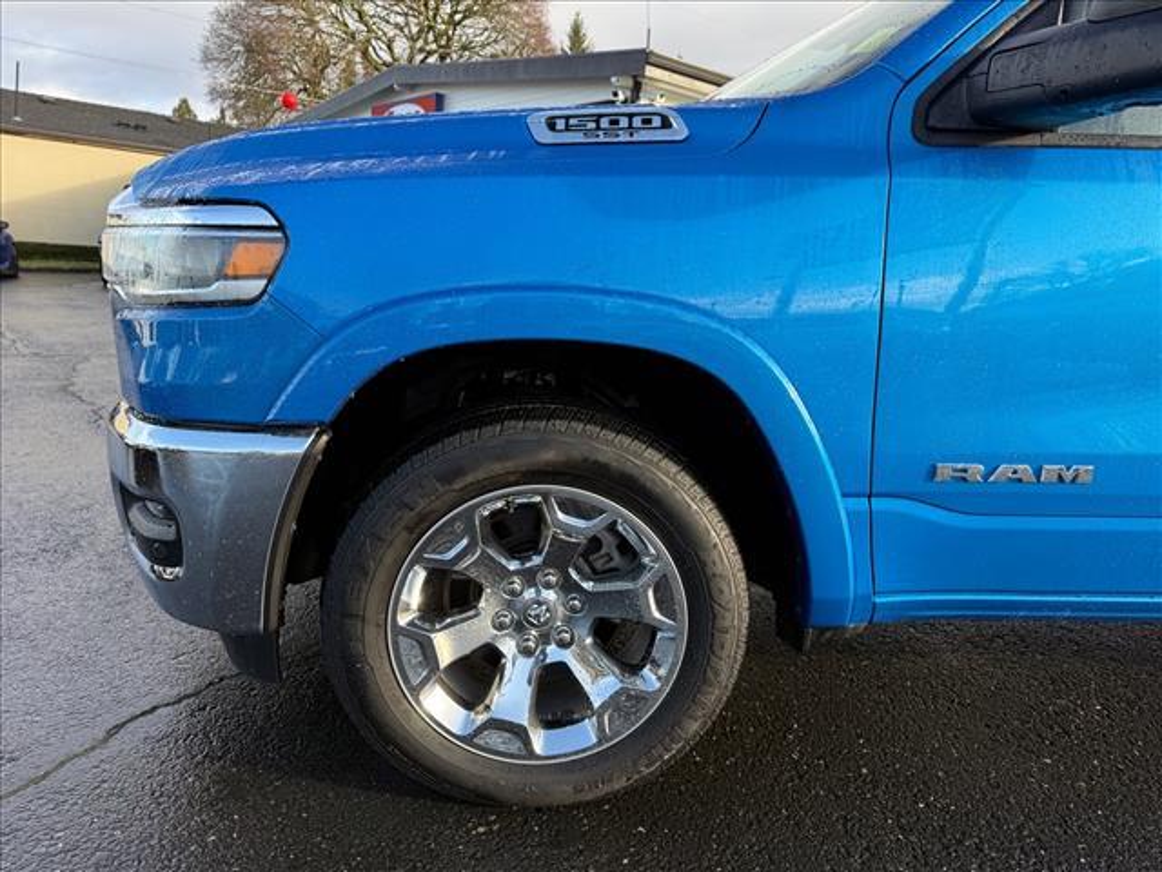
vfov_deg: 56.8
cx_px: 581
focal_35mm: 24
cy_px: 436
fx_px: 806
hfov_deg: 71.6
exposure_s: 1/617
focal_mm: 6.76
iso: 80
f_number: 1.78
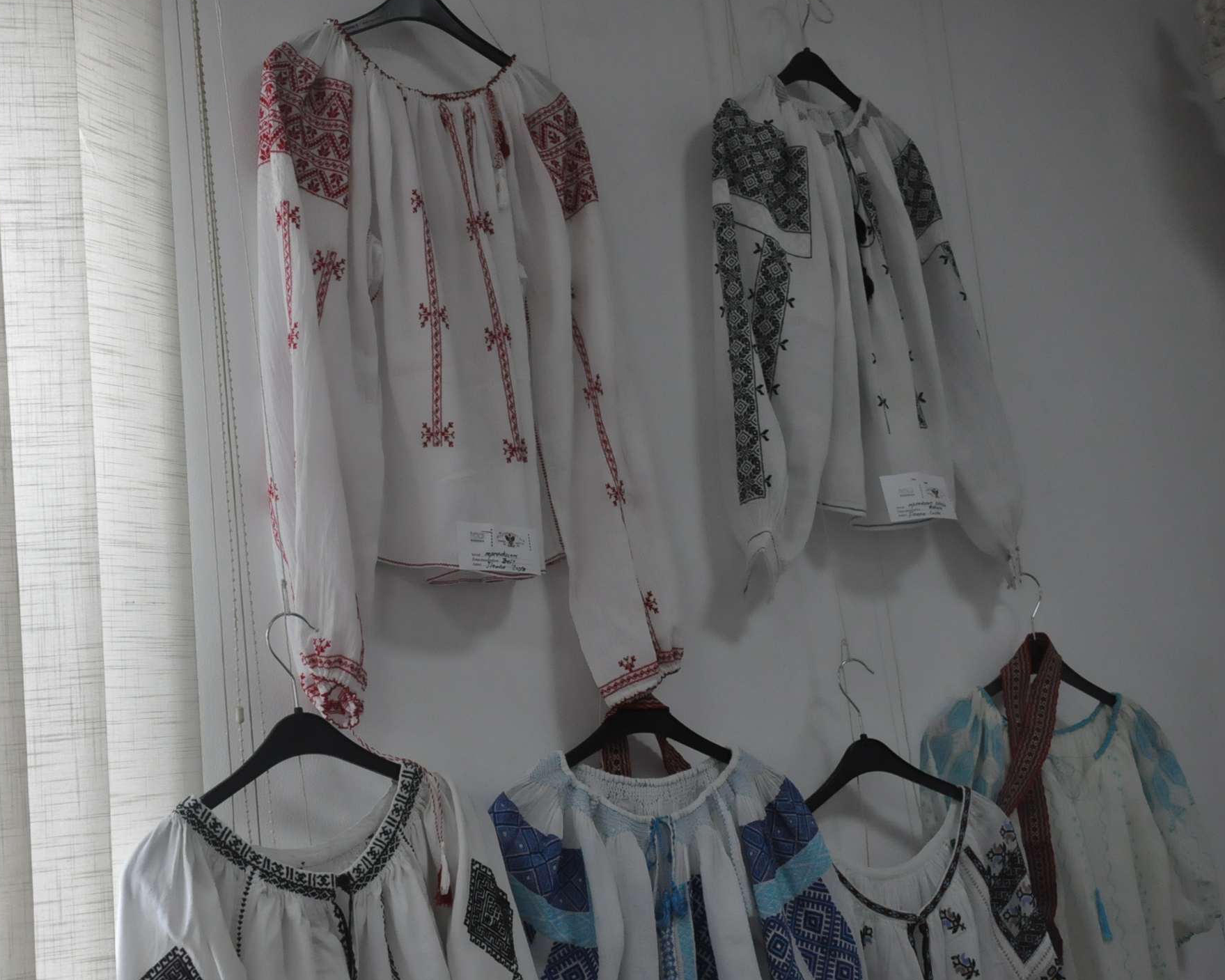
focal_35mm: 48
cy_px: 486
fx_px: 1740
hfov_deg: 38.7
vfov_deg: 31.4
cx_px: 506
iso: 1600
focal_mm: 28
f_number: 6.3
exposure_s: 1/160
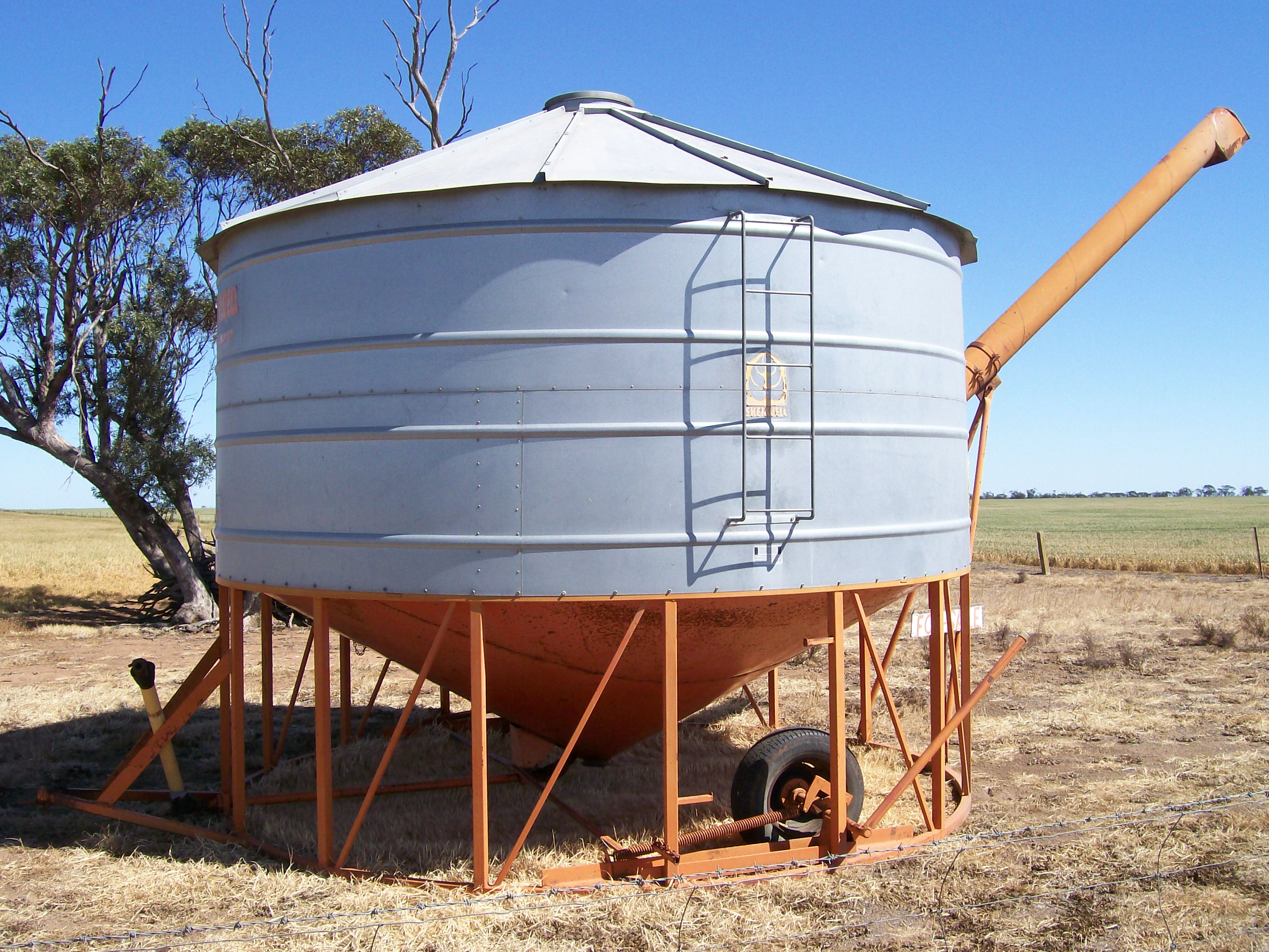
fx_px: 1320
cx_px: 634
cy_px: 476
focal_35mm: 36
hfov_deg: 51.4
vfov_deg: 39.7
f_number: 4.8
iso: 80
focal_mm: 6
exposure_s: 1/477
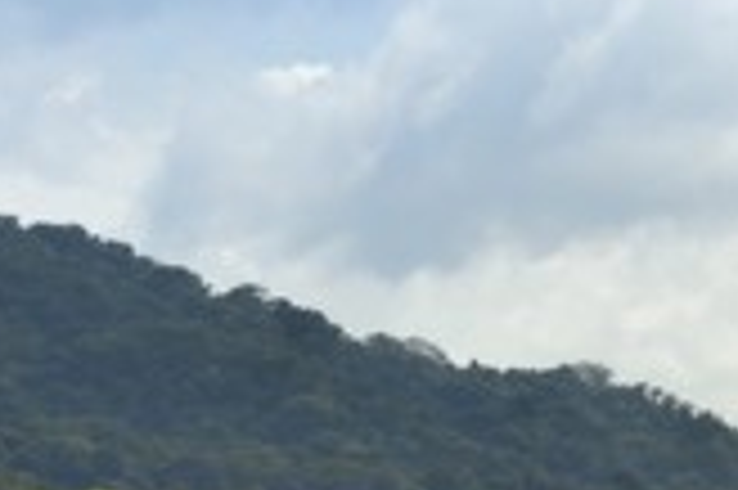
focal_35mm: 513
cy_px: 521
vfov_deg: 2.7
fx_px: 10506
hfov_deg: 4.0
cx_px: 774
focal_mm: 200
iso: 200
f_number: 16
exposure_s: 1/250
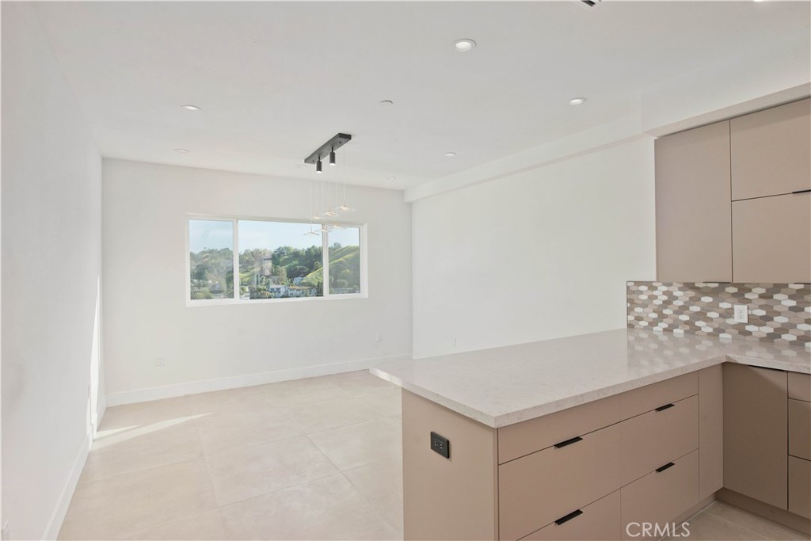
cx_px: 406
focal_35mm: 18
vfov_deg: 67.4
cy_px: 270
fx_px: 406
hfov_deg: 90.0
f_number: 7.1
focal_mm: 18
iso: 400
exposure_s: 1/800
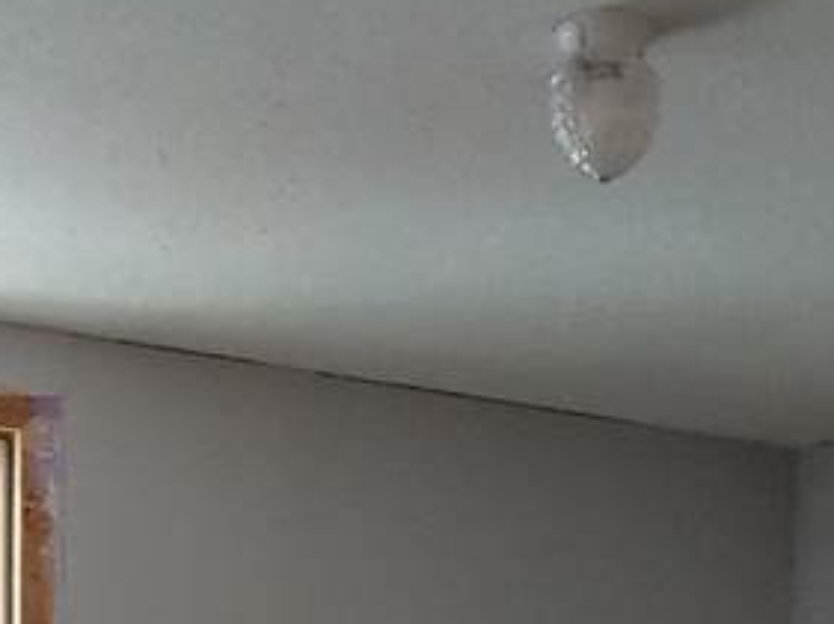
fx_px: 1757
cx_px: 457
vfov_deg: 16.5
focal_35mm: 73
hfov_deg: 26.7
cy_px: 1153
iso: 350
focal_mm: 2.18
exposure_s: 1/17
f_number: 1.9
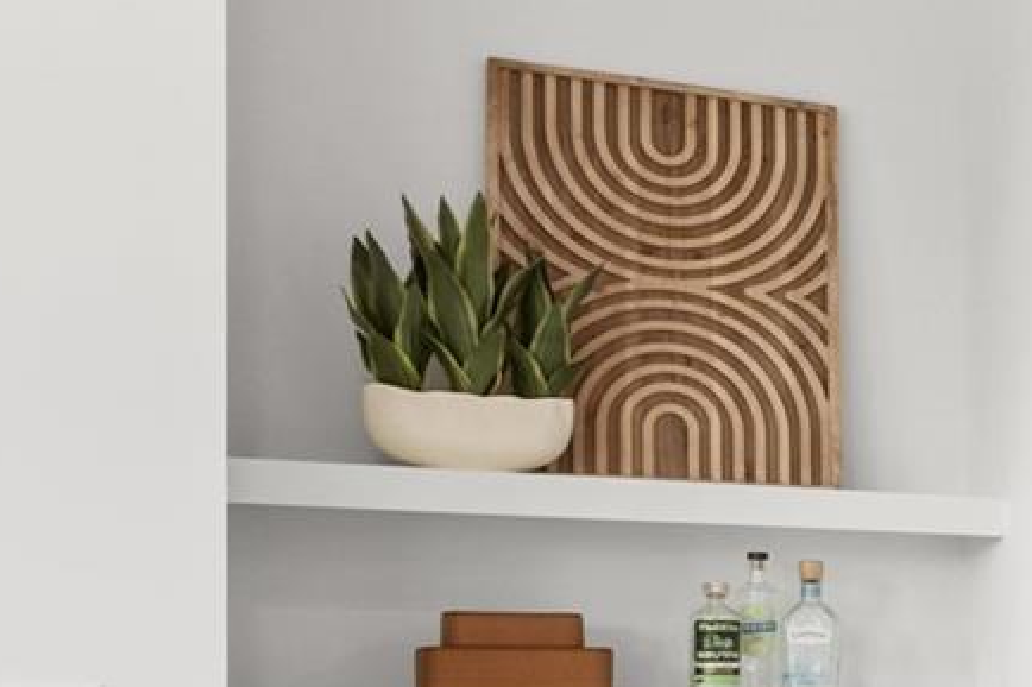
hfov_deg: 15.3
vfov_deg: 15.6
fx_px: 2436
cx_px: 2399
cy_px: 776
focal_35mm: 85
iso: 400
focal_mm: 11.7
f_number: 8
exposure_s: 1.2
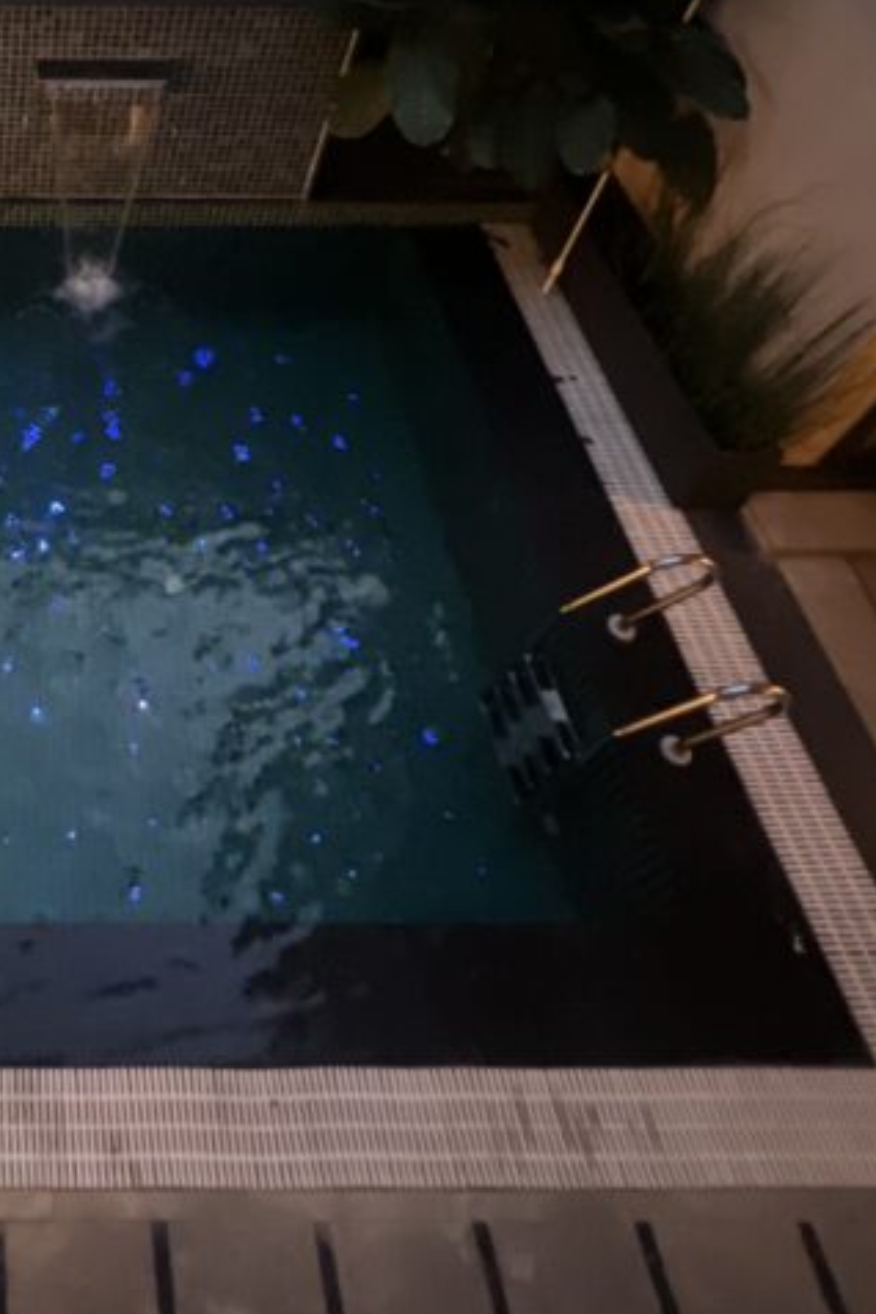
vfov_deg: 55.6
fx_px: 1058
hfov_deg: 38.3
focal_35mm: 29
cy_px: 143
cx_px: -58
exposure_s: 1/25
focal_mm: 1.57
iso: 1600
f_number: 1.8
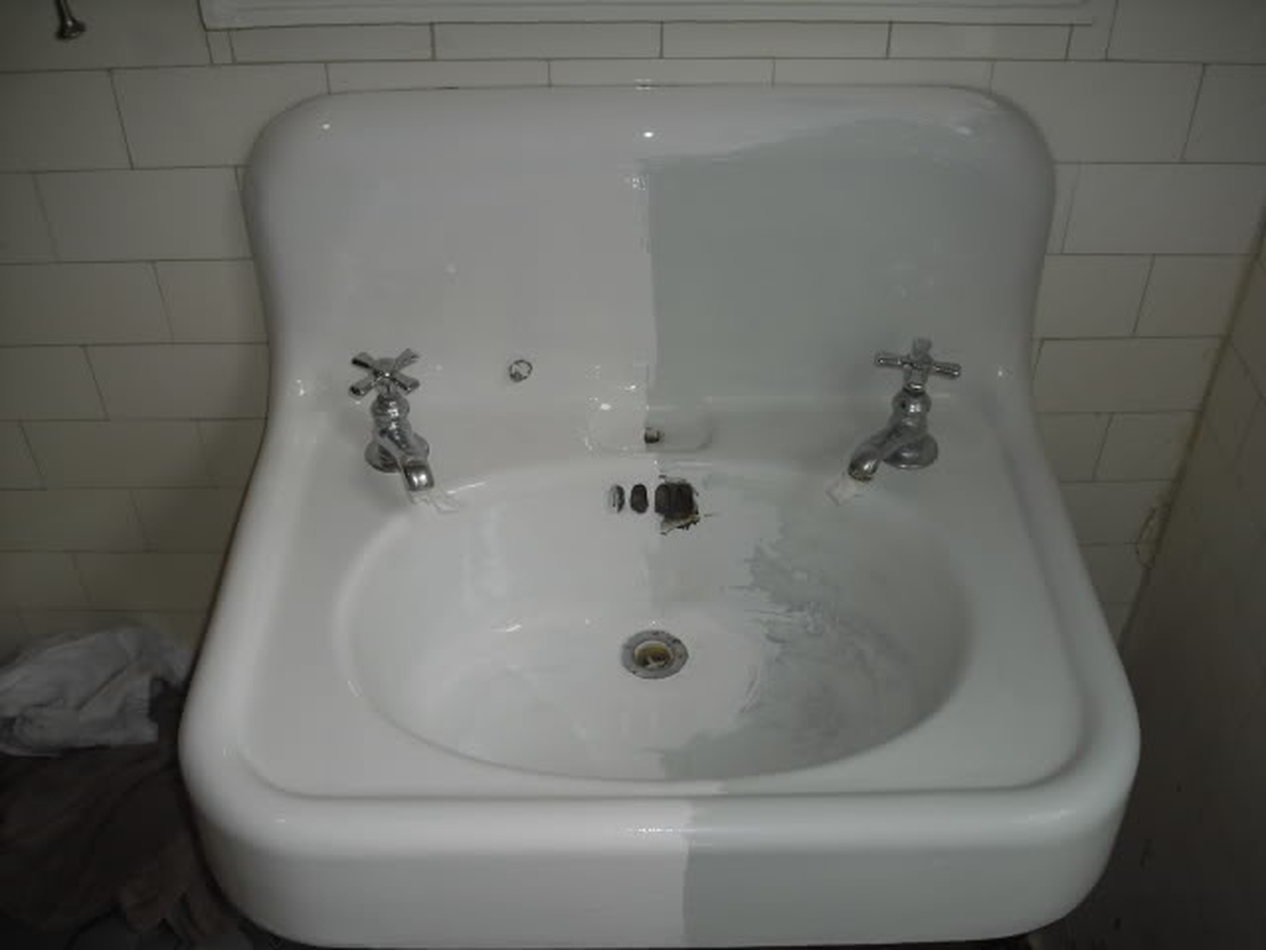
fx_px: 1390
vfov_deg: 37.7
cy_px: 475
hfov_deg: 49.0
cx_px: 633
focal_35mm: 38
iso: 64
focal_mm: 6.2
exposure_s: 1/200
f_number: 2.8
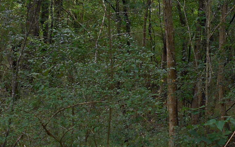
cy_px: 17
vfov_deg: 15.9
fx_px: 519
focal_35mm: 81
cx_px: 167
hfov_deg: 25.3
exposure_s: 1/40
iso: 80
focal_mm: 4.6
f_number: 3.2
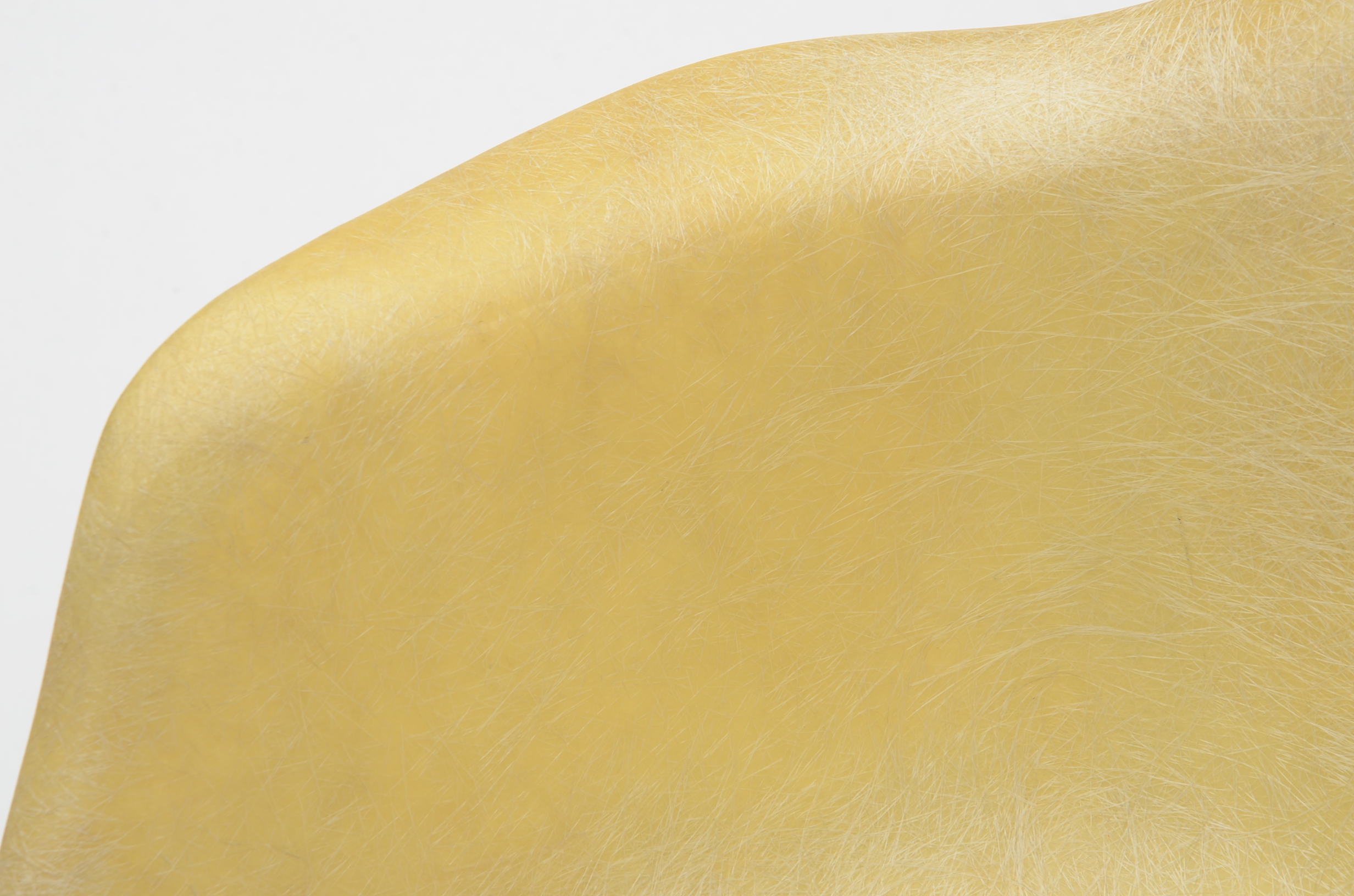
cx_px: 677
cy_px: 448
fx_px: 5180
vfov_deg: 9.9
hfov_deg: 14.9
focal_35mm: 138
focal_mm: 92
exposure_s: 1/125
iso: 200
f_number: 11
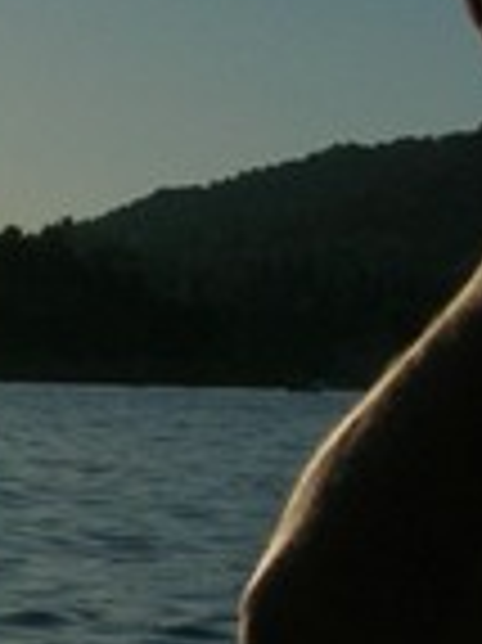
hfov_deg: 7.4
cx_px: -230
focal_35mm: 196
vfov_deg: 10.0
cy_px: 621
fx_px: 3644
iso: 50
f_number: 4.9
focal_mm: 5.8
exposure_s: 1/3000
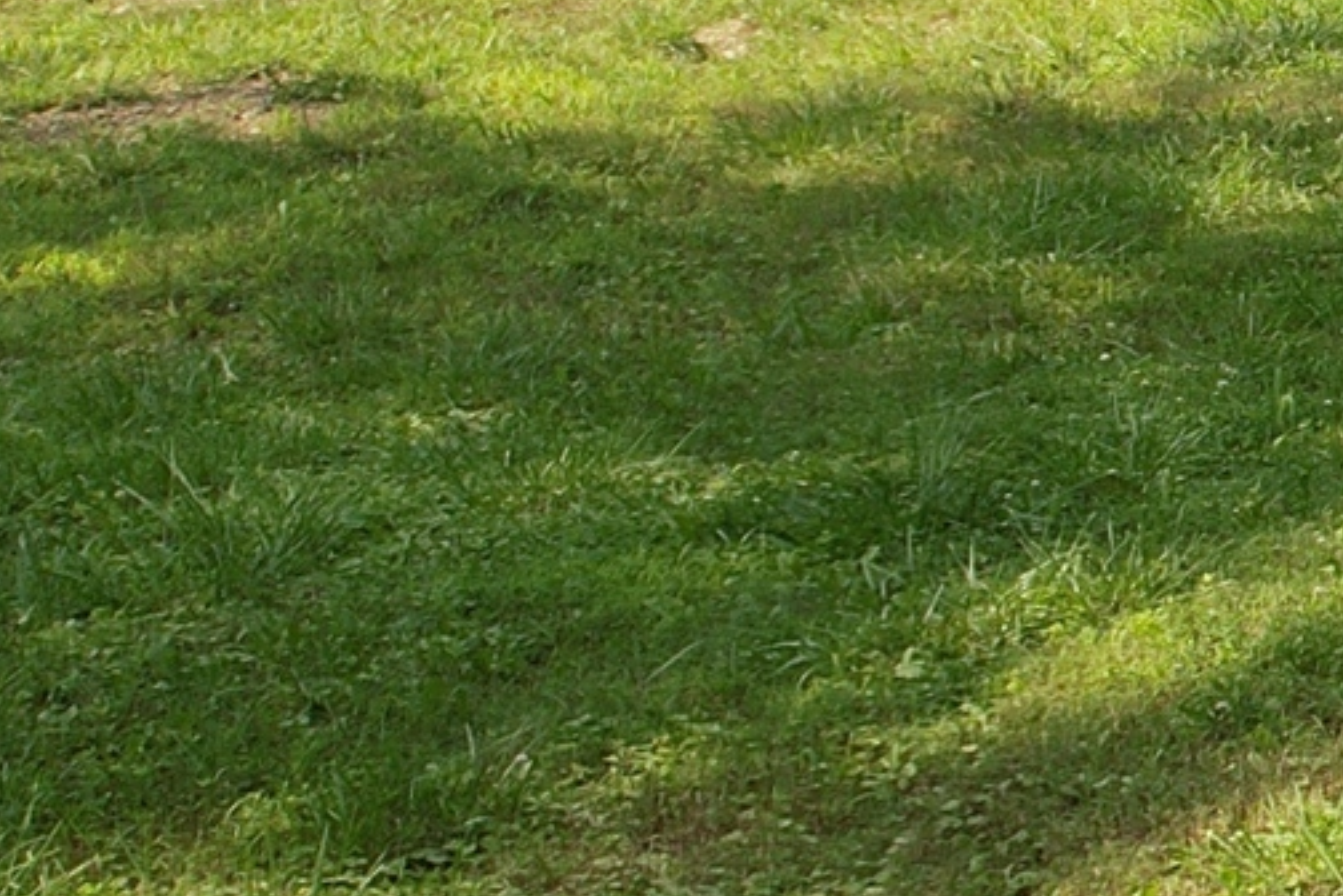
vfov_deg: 10.2
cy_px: 304
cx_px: 2918
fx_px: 4999
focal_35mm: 134
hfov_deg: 12.8
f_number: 2.8
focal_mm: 8.38
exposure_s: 1/800
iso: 100
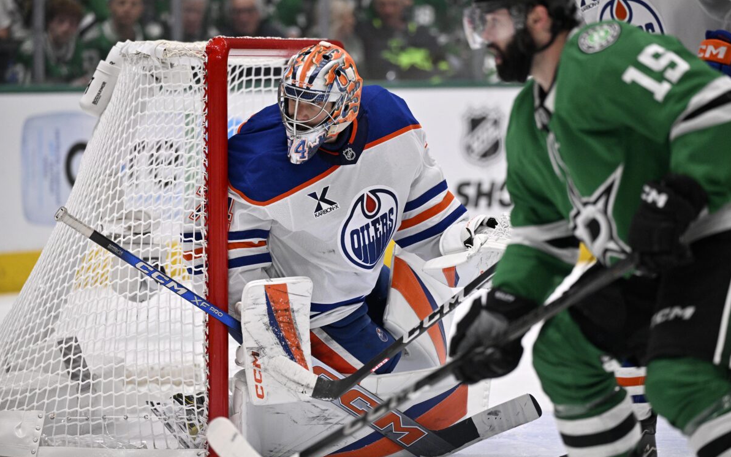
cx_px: 365
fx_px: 4085
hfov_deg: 10.2
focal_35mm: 205
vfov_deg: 6.4
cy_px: 234
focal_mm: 200
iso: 2500
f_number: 3.5
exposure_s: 1/2500
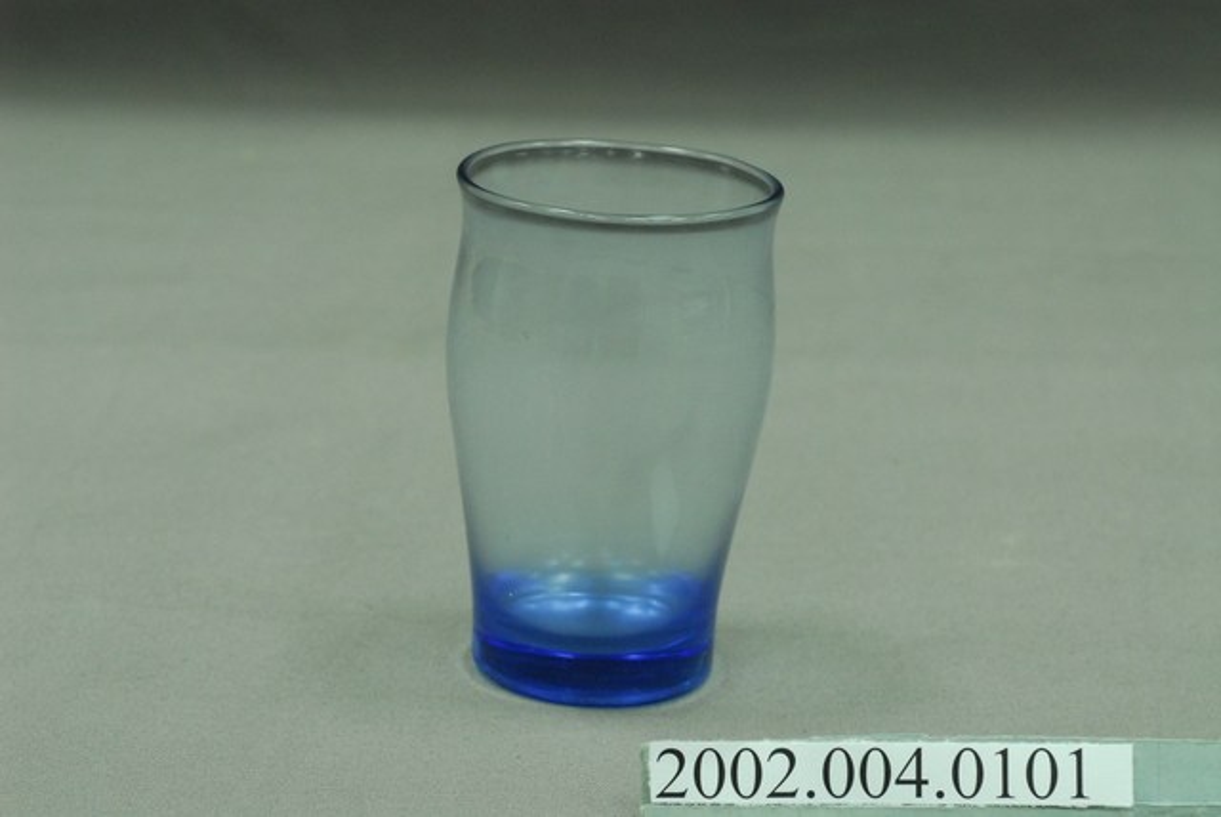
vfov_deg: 15.2
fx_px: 3055
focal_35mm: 90
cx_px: 610
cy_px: 408
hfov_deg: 22.6
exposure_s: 1/10
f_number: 10
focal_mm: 60
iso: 1000
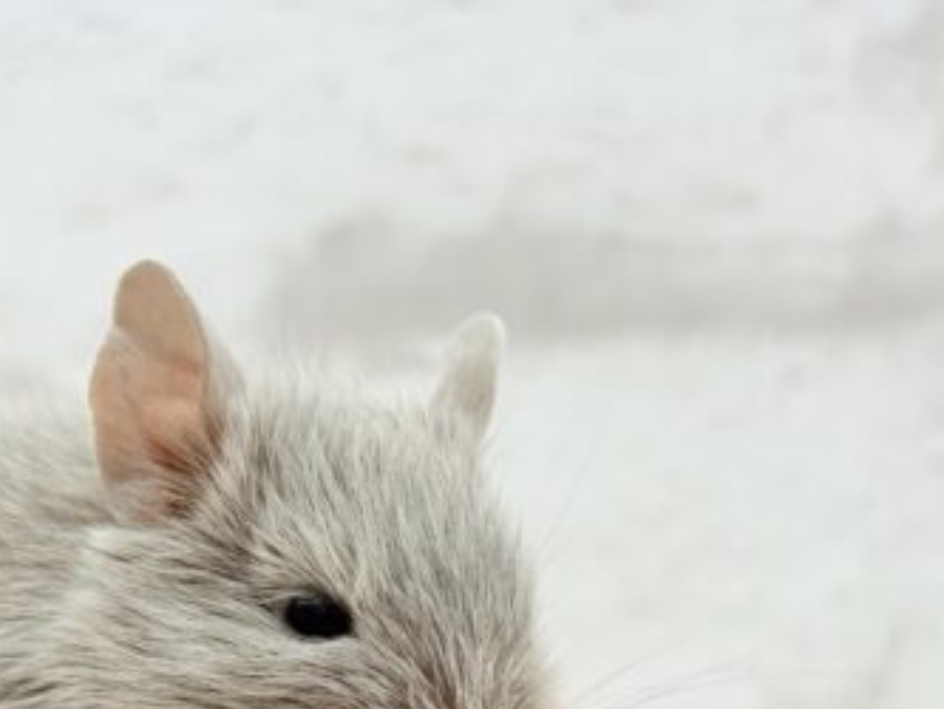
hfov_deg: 19.6
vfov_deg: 14.6
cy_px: 661
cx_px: 300
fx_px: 2728
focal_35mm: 100
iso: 40
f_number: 1.6
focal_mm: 5.96
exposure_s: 1/50
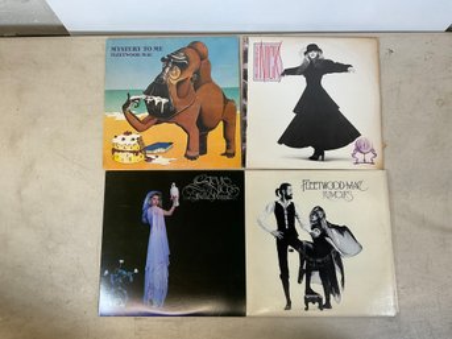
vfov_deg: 48.2
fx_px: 379
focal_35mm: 29
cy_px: 170
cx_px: 226
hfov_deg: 61.7
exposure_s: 1/120
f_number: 1.8
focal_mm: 3
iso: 50
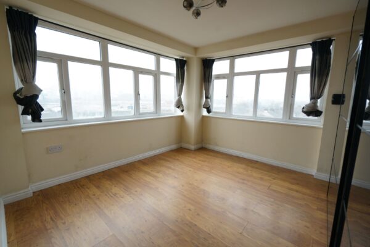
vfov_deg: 73.7
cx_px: 185
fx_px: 164
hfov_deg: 96.7
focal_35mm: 16
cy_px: 124
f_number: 5
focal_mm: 16
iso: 500
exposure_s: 1/200
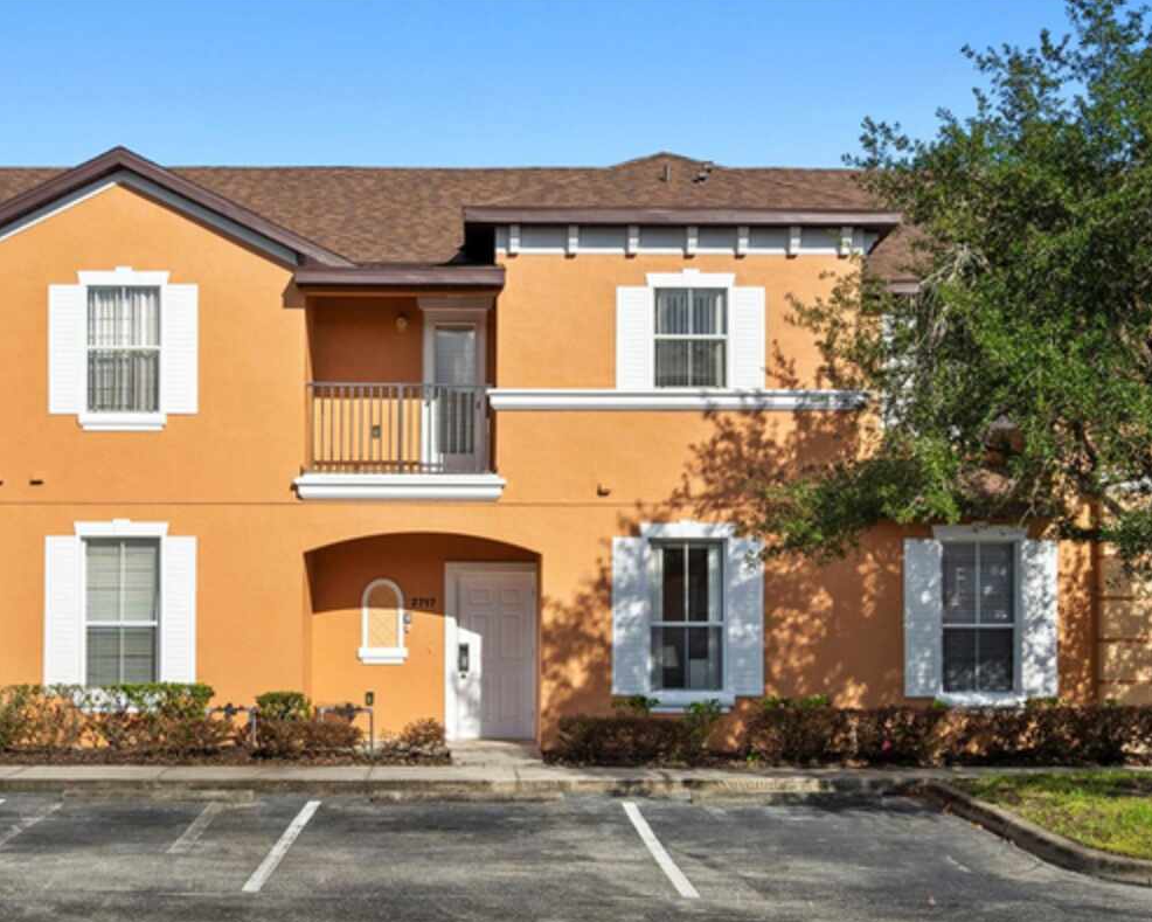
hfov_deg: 33.5
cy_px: 491
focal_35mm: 56
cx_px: 485
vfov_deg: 27.1
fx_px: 1909
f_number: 8
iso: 320
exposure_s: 1/160
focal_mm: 31
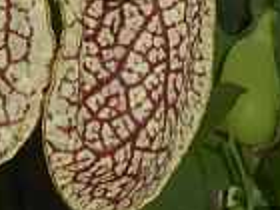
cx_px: 82
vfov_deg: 5.3
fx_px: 2257
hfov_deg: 7.1
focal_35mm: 279
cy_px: -2
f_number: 8
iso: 800
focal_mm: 10.9
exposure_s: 1/60
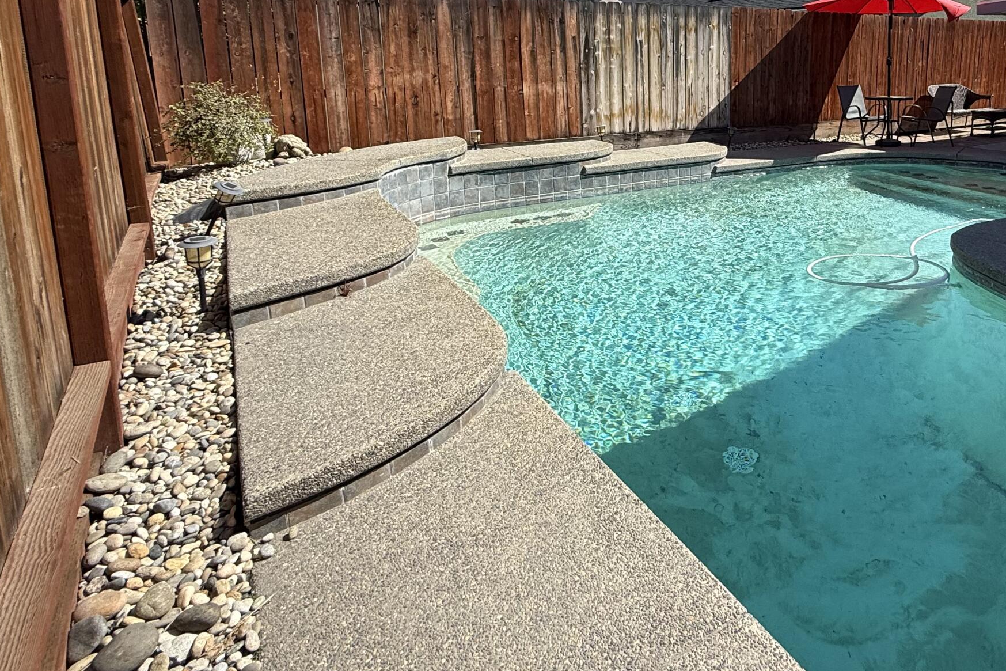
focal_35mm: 25
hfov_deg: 68.1
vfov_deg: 49.0
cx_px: 721
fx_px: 699
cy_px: 157
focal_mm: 2.22
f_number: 2.2
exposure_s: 1/2024
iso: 50
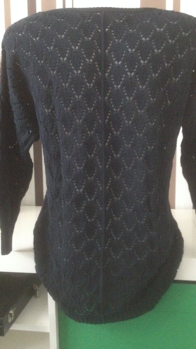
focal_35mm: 39
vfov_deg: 51.6
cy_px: 174
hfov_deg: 30.4
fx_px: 360
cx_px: 107
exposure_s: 1/15
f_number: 2.4
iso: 500
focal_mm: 4.28
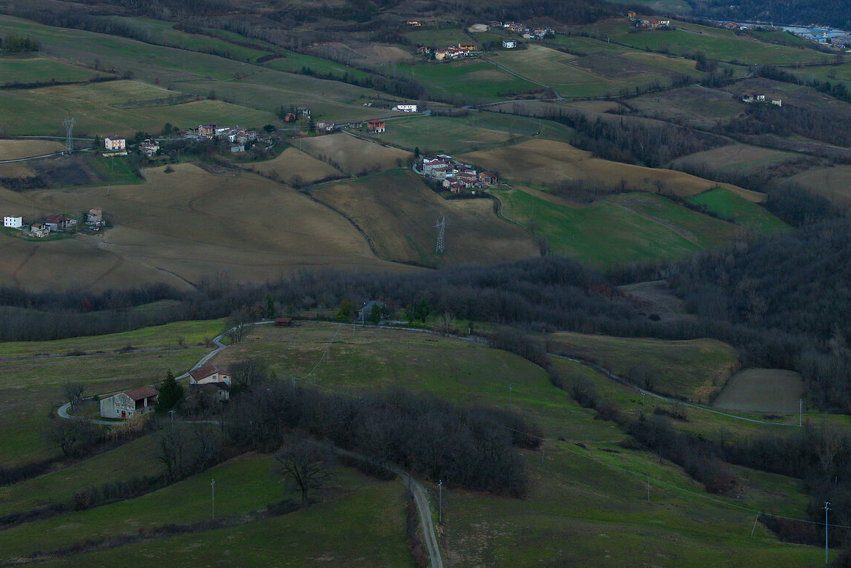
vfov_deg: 16.2
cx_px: 609
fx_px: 1962
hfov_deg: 24.3
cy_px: 43
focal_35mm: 83
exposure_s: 1/100
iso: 250
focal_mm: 40
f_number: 8
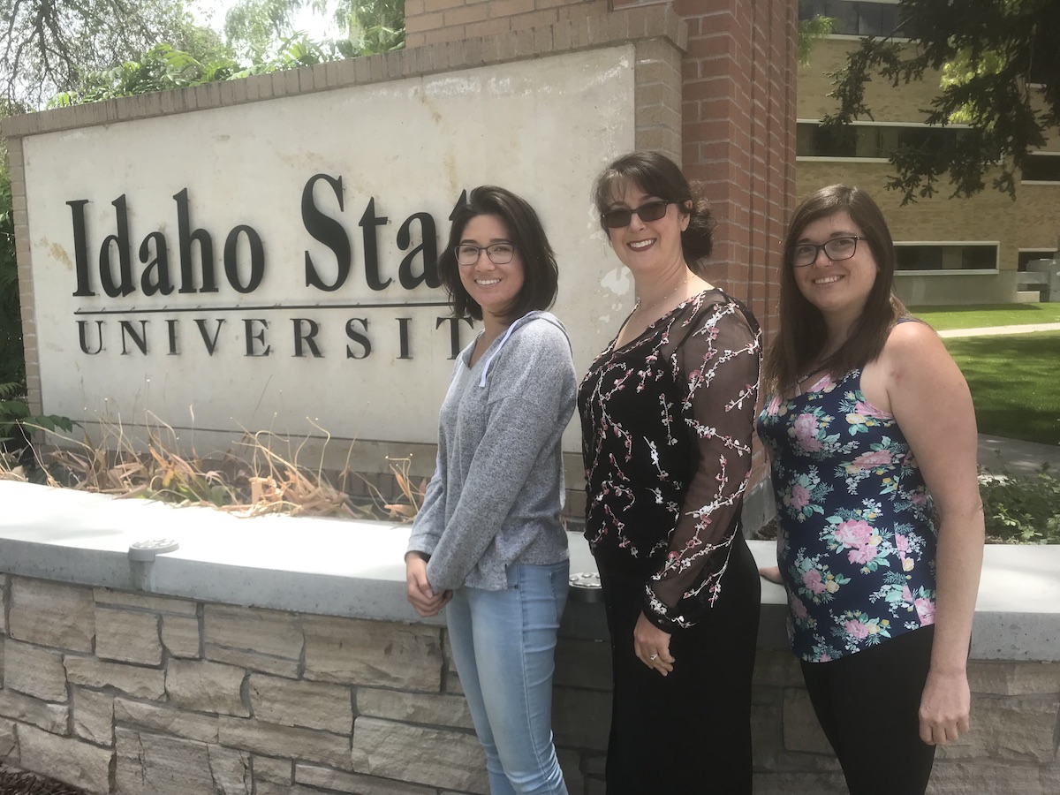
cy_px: 398
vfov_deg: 49.7
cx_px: 530
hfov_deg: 63.4
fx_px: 857
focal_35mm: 28
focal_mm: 3.99
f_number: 1.8
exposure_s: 1/643
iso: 20
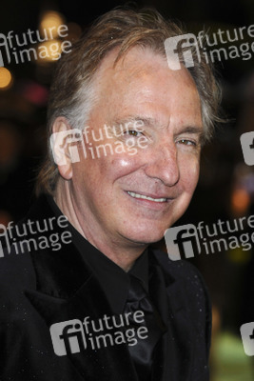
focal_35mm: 150
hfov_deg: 9.2
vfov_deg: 13.7
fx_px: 1586
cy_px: 190
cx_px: 127
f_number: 5
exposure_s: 1/160
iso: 400
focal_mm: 100
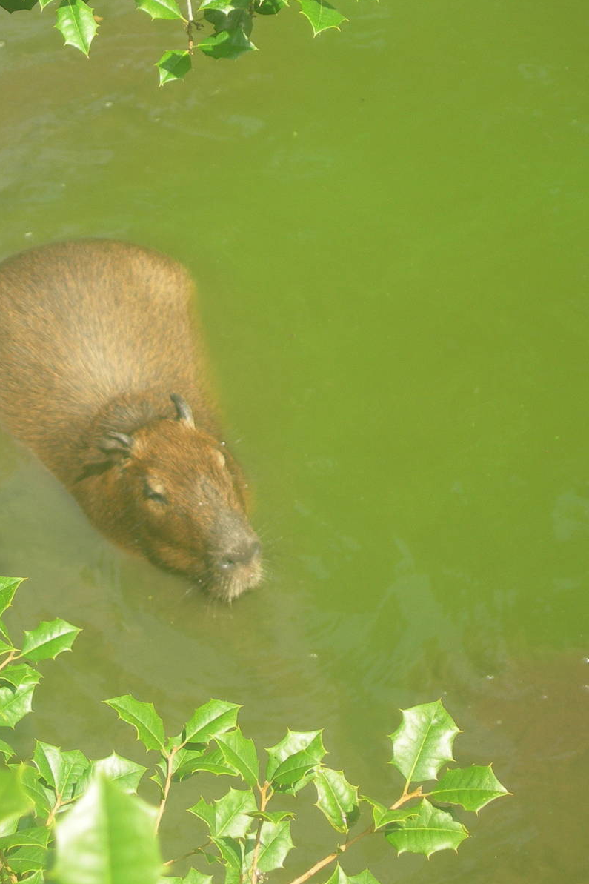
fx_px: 3903
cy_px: 441
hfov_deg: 8.6
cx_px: 150
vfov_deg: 12.9
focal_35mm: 159
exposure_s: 1/104
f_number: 4.9
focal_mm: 23.4
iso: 50
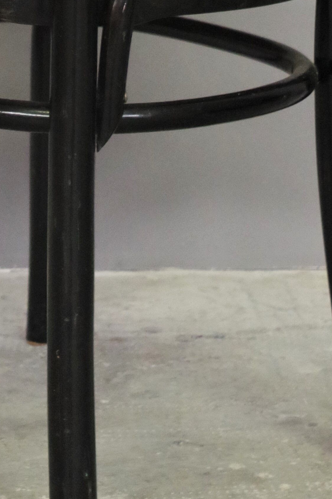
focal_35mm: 138
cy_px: -123
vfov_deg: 14.3
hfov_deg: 9.9
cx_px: 71
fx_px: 1910
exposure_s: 1/60
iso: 1600
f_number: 4
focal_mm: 26.25
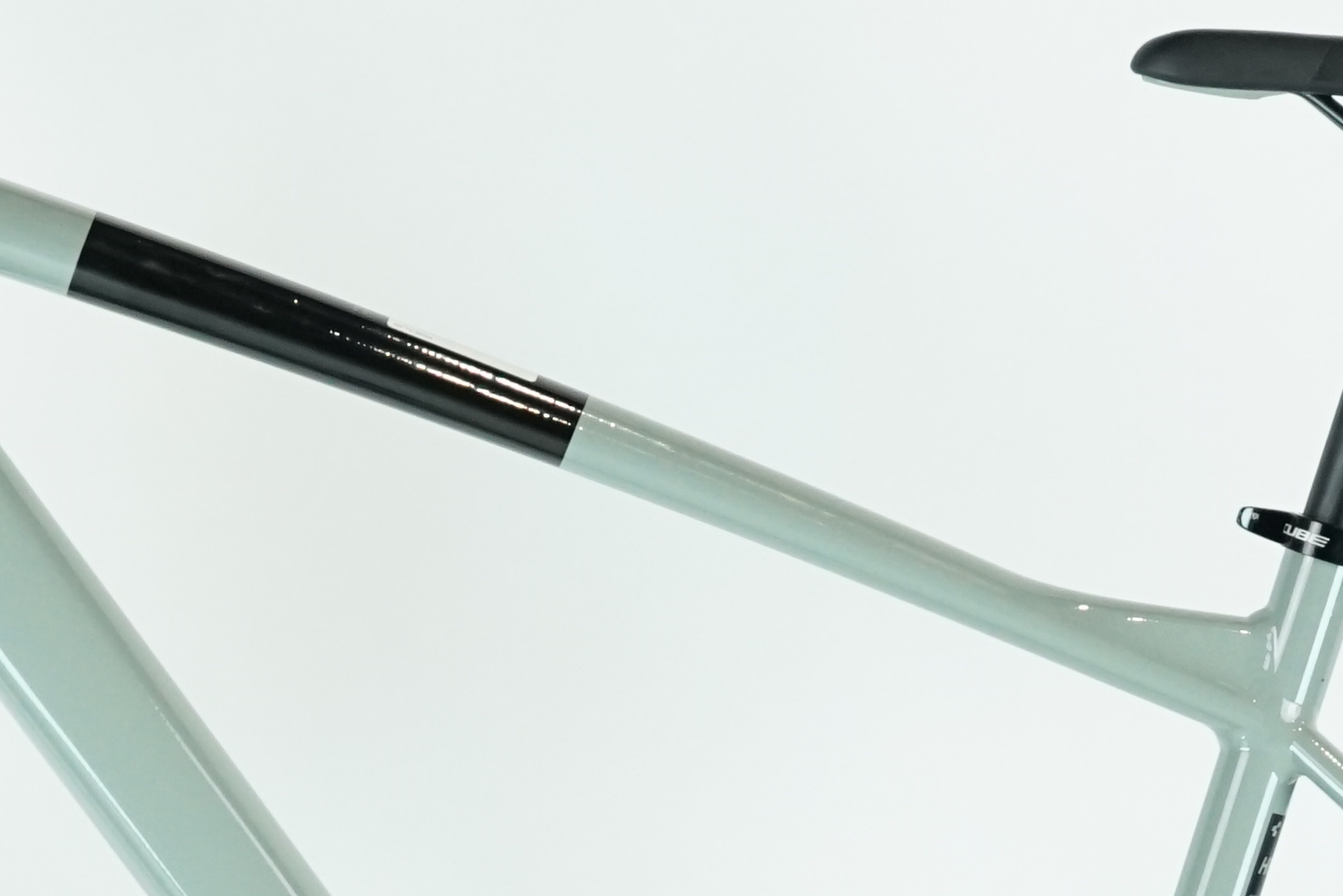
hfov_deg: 7.8
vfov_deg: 5.2
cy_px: 1051
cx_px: 574
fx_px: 9886
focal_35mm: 265
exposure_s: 1/200
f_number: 5.6
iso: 1600
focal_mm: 70
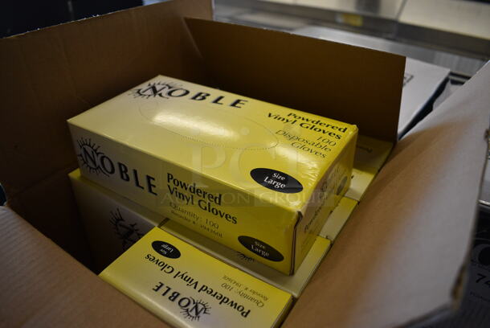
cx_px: 245
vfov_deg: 48.0
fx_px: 368
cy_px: 164
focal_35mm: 27
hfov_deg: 67.3
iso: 800
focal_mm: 18
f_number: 3.5
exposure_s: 1/200
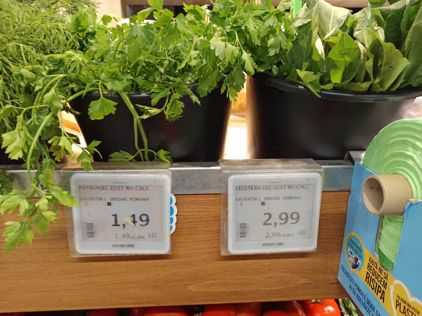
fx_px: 293
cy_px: 158
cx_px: 211
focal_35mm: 24
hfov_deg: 71.6
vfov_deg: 56.8
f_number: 1.7
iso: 516
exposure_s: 1/50
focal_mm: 5.31
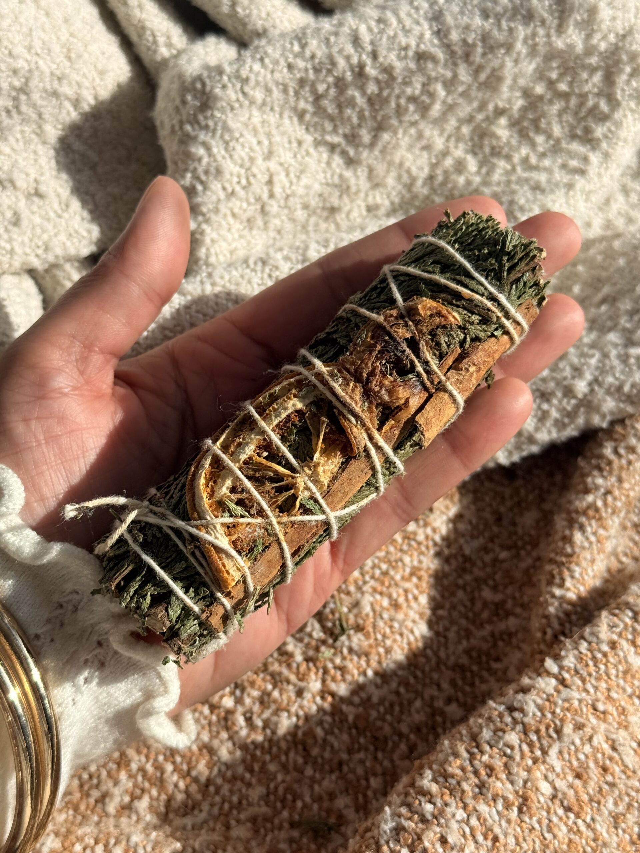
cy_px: 426
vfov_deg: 39.7
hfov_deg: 30.3
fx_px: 1183
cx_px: 320
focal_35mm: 48
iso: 80
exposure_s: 1/5208
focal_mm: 6.76
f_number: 1.78
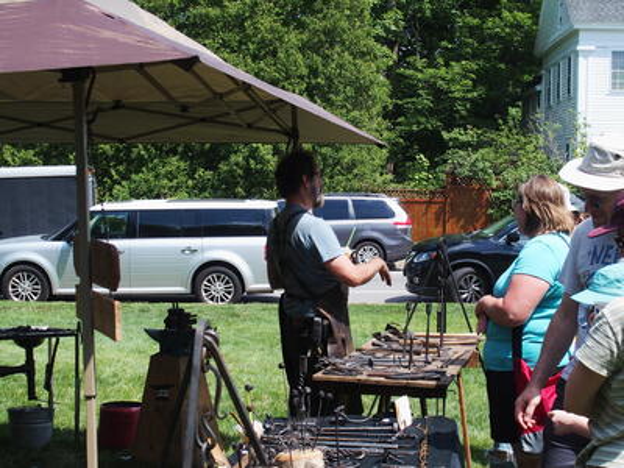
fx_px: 1028
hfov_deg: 33.8
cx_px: 312
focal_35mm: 57
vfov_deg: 25.7
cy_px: 234
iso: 100
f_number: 3.5
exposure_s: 1/800
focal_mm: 12
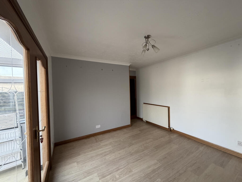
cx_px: 121
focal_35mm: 14
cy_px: 91
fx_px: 98
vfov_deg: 85.7
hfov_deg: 102.1
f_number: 2.2
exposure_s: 1/121
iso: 250
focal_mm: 2.22
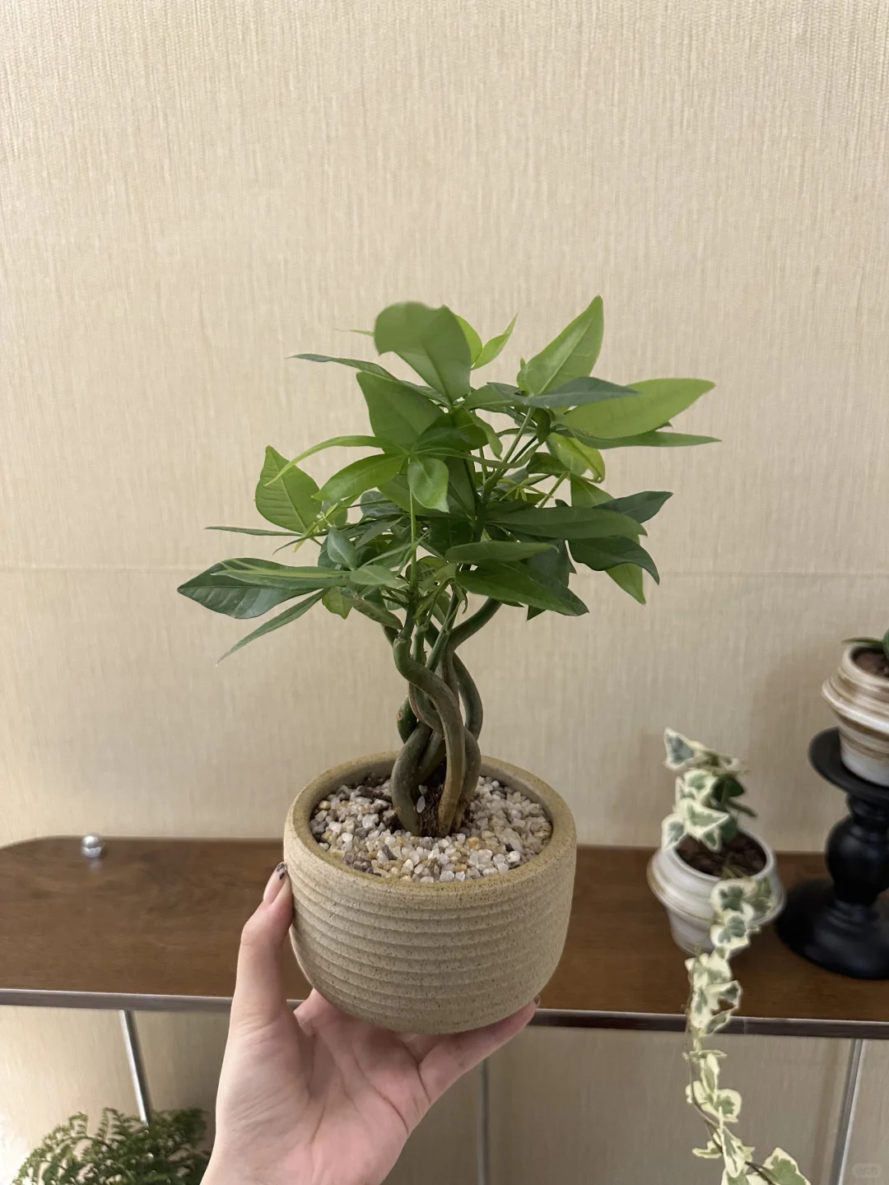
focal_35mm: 24
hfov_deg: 56.8
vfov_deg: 71.6
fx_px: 822
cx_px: 444
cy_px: 592
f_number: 1.78
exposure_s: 1/50
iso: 250
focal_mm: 6.86
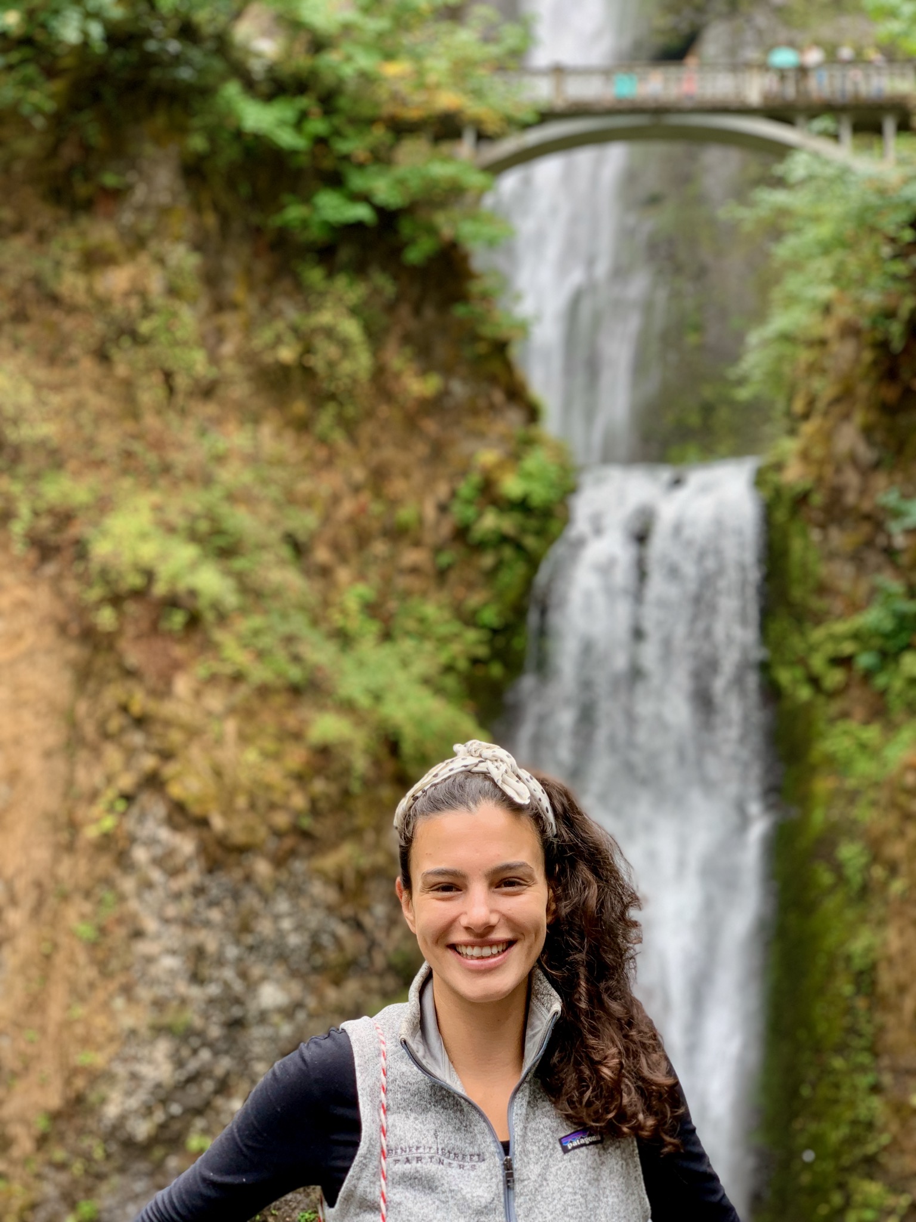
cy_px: 611
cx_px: 458
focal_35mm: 52
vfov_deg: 36.8
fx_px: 1835
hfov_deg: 28.0
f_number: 2.4
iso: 25
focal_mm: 6
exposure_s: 1/122
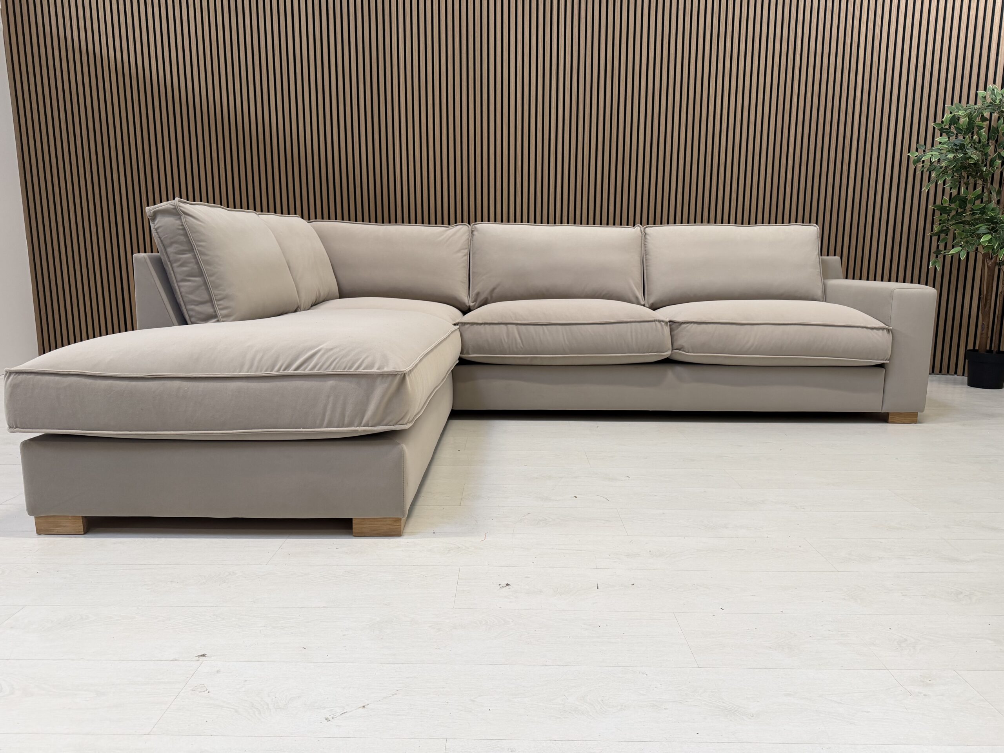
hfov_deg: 71.6
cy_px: 376
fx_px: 696
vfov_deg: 56.8
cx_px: 502
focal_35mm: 24
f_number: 1.78
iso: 125
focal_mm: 6.76
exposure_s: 1/121
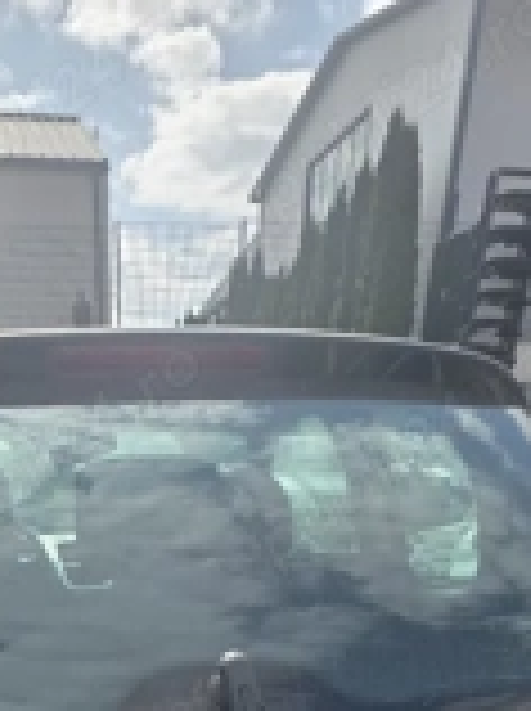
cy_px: 860
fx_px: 677
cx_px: 144
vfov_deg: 39.4
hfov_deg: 41.8
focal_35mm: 33
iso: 40
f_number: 1.9
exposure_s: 1/2000
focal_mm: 2.2
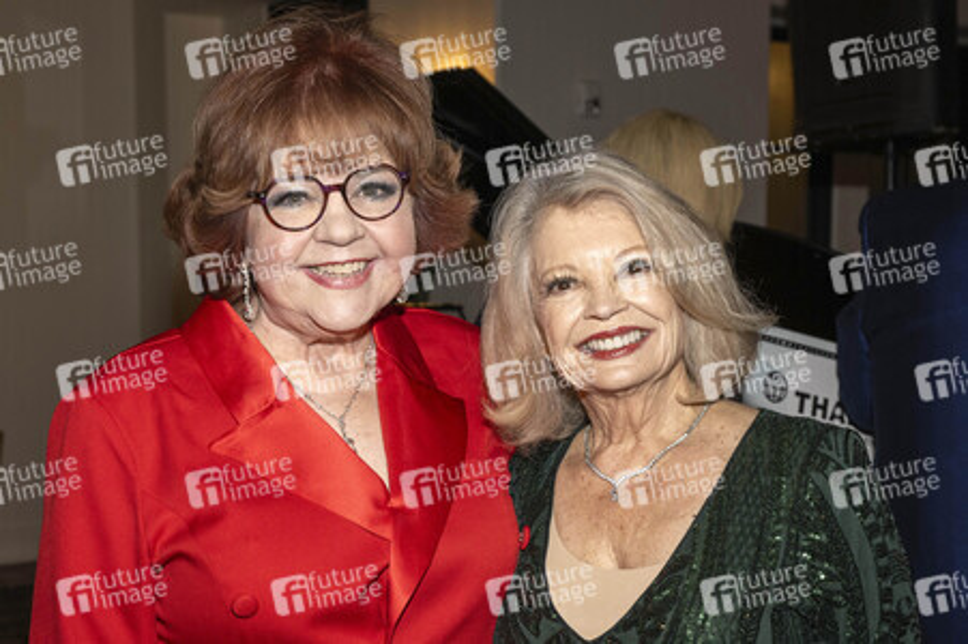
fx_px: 1075
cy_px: 322
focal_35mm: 40
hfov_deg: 48.5
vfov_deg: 33.4
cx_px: 484
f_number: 5.6
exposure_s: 1/200
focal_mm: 40
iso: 800
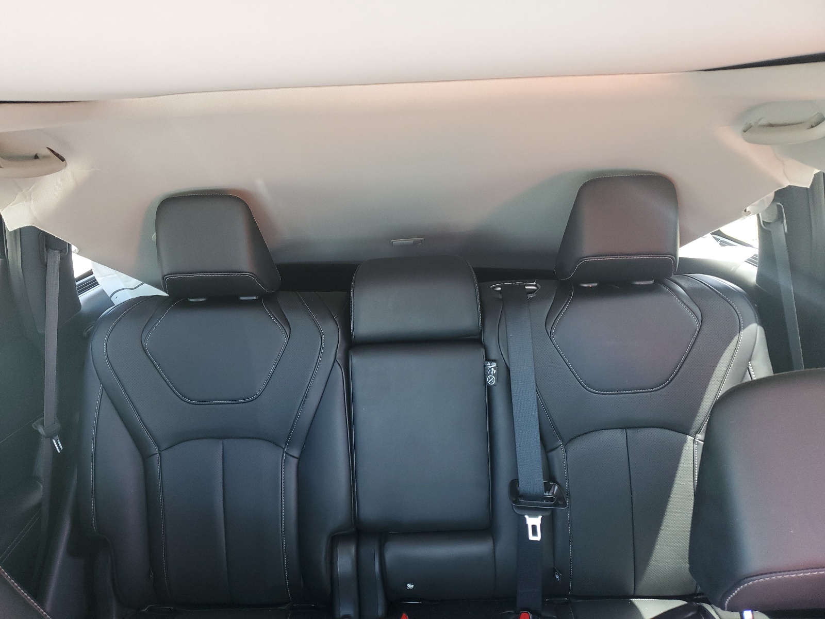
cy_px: 310
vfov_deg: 53.1
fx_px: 620
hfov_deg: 67.3
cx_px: 412
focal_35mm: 26
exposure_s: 1/60.2
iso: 103
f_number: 1.5
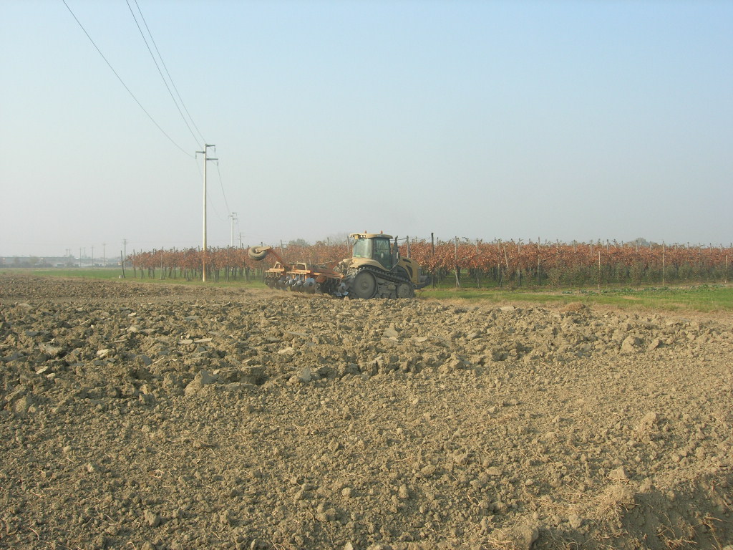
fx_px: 805
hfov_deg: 49.0
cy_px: 275
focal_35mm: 38
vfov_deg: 37.7
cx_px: 366
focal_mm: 7.8
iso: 64
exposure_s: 1/290
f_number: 4.8
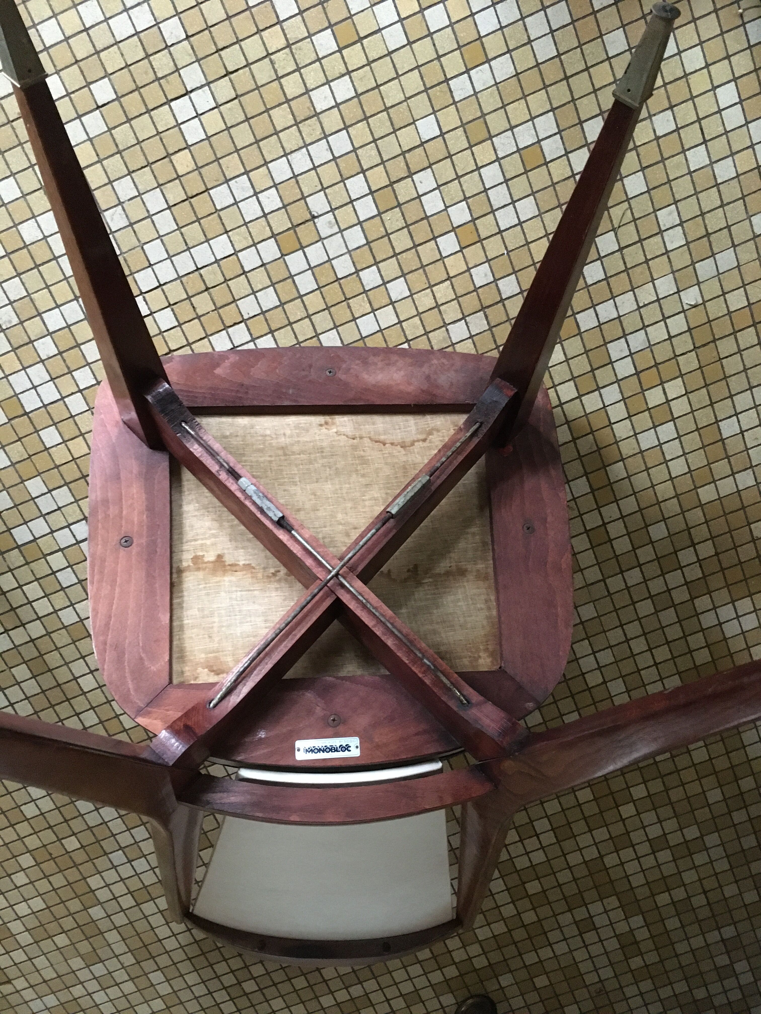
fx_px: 850
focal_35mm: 29
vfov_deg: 61.7
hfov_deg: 48.2
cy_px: 507
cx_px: 380
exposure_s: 1/17
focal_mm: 4.15
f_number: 2.2
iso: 320
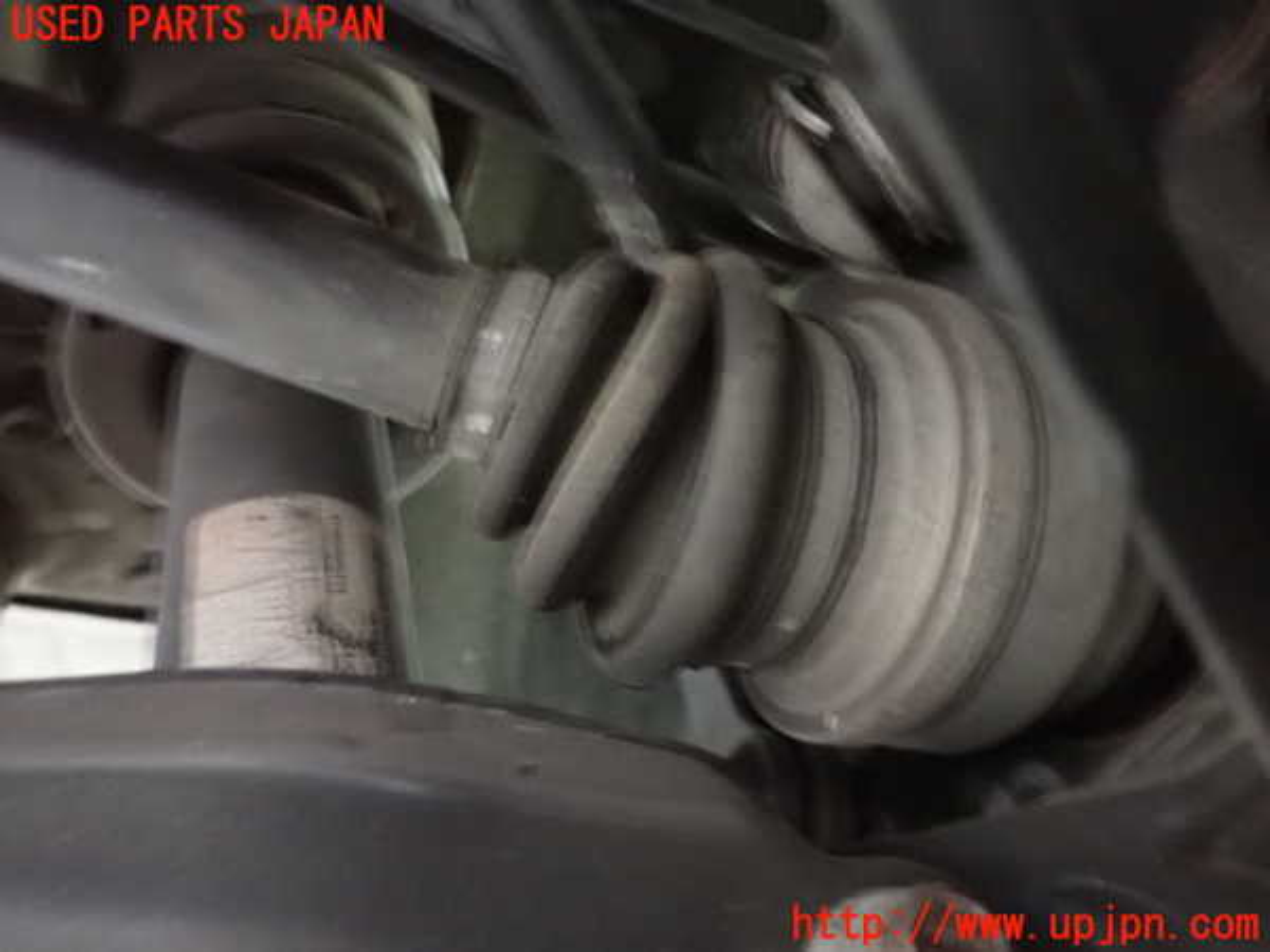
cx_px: 635
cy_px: 476
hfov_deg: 69.4
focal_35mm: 25
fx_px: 917
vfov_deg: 54.9
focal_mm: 4.5
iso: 1600
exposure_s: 1/8
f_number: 2
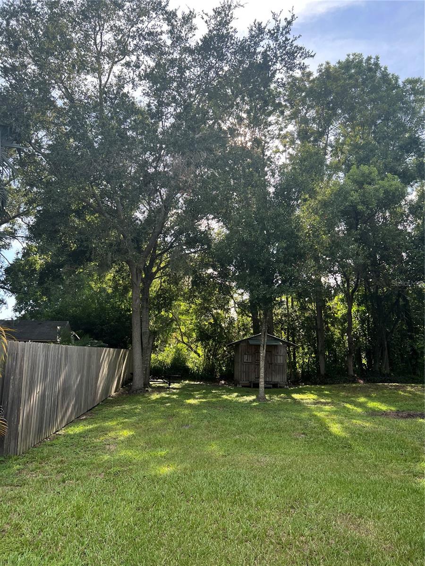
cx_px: 212
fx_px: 426
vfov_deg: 67.3
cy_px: 283
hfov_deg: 53.1
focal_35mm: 26
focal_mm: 5.7
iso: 50
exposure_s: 1/846
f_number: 1.5
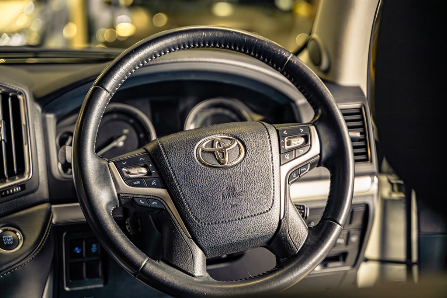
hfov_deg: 30.1
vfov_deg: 20.3
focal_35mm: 67
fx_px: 832
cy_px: 149
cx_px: 224
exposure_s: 1/200
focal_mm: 67
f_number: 2.8
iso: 320
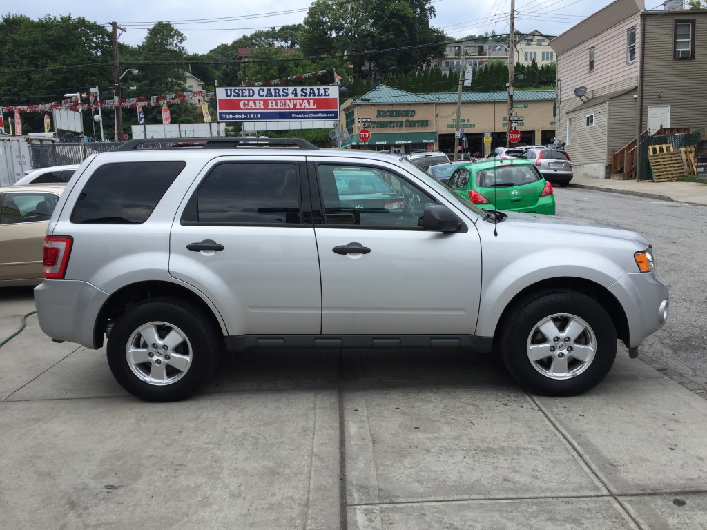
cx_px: 354
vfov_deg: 48.2
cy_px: 265
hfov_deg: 61.7
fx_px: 592
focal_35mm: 29
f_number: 2.2
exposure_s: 1/1464
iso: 32
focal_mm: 4.15
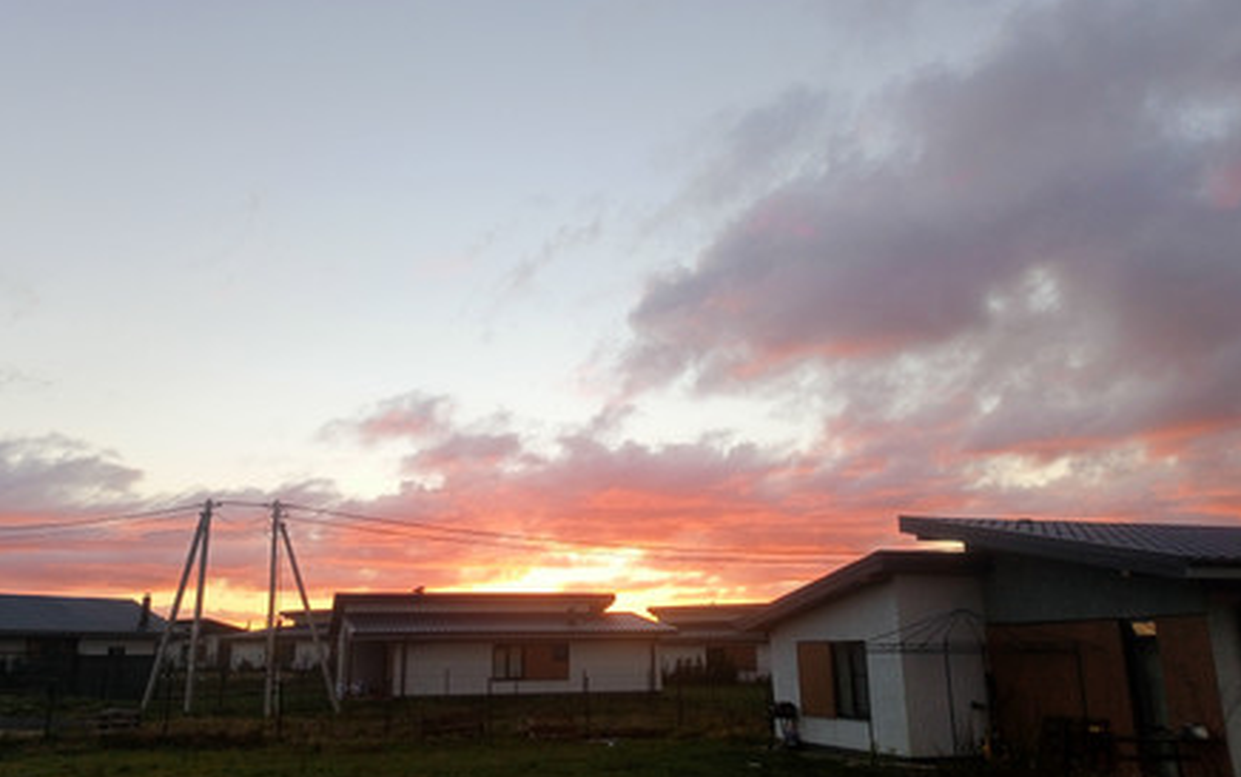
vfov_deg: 37.3
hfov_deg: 56.6
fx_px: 1151
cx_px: 569
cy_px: 346
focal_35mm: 34
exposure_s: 1/278
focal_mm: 4.69
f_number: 1.8
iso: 115
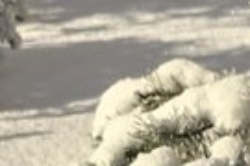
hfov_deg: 4.6
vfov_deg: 3.0
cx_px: 412
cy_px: -280
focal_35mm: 448
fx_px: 3111
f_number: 2.1
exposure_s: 1/3040
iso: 80
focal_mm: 15
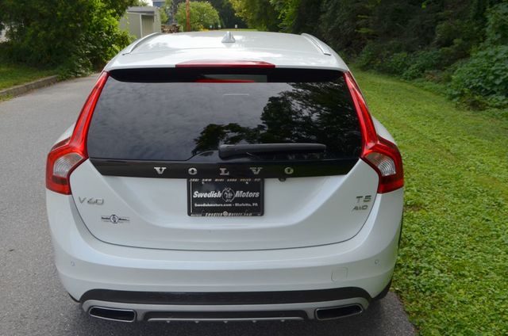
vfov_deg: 36.7
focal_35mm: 36
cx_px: 254
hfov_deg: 53.2
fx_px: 507
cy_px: 168
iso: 160
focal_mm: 24
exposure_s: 1/250
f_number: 8
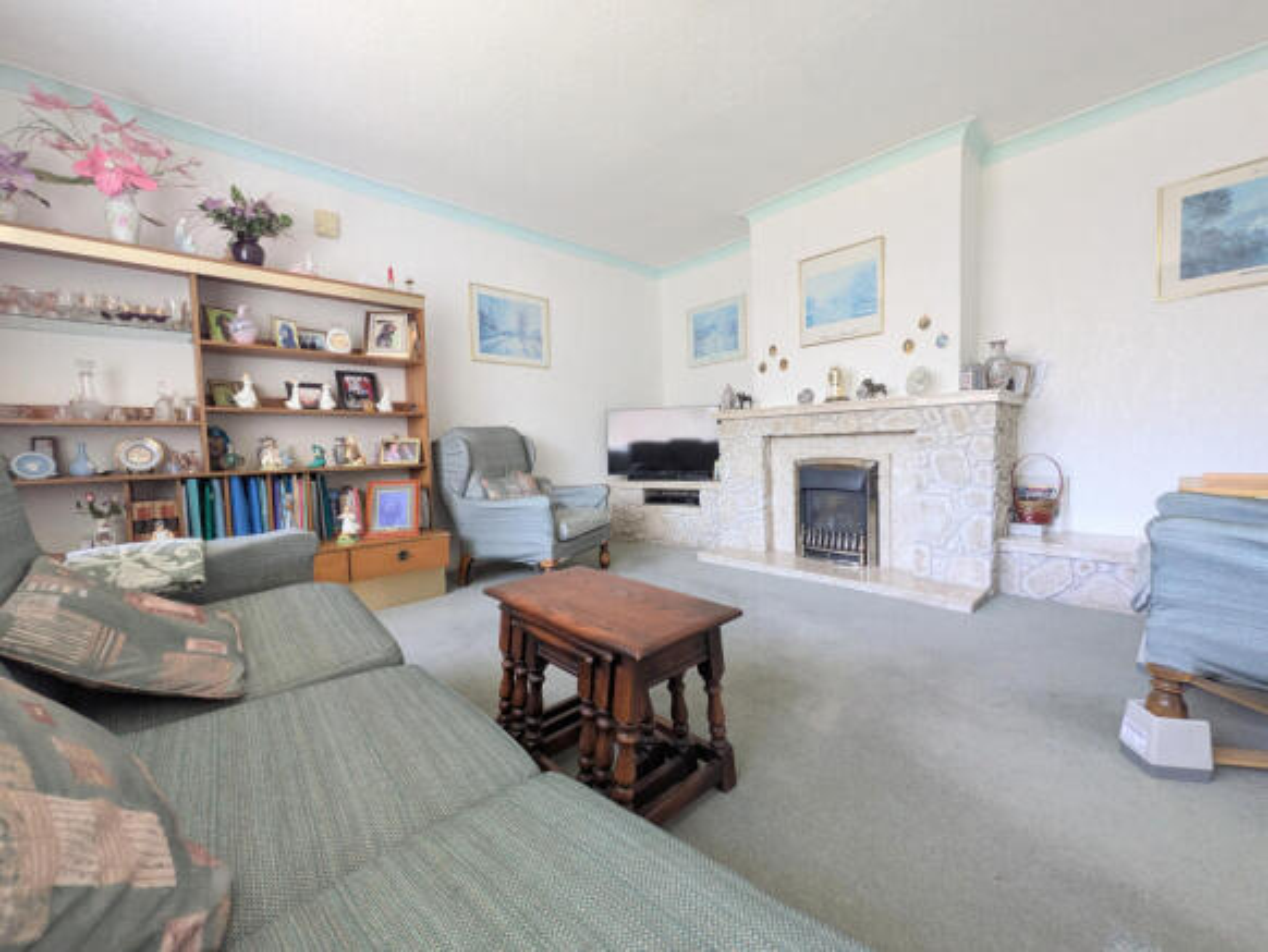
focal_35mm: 14
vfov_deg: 85.7
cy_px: 476
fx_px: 513
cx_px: 634
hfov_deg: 102.0
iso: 104
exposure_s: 1/33.3
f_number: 2.2
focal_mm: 1.83
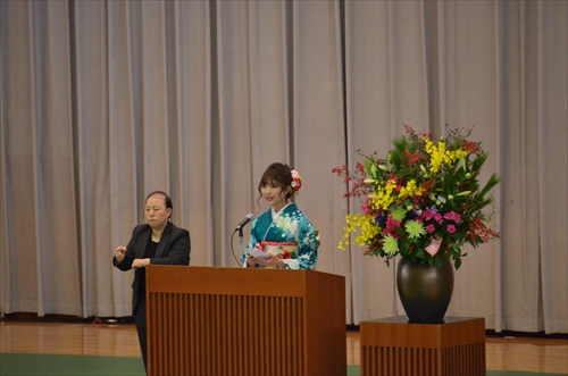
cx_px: 284
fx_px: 7084
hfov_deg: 4.6
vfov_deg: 3.0
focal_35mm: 450
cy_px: 188
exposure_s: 1/250
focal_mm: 300
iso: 3200
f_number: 5.6
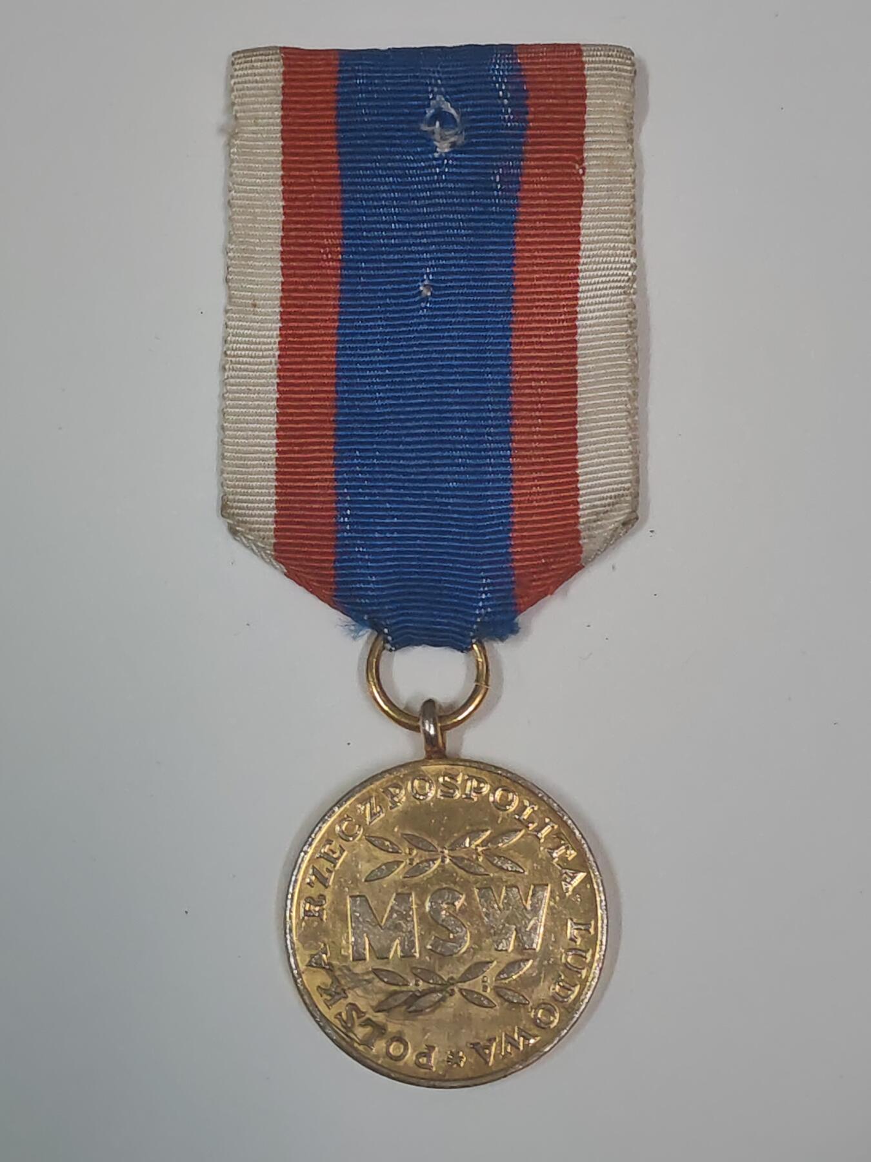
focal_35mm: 68
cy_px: 581
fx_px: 2281
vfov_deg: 28.6
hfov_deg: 21.6
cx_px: 436
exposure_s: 1/50
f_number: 1.95
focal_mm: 5.52
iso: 640
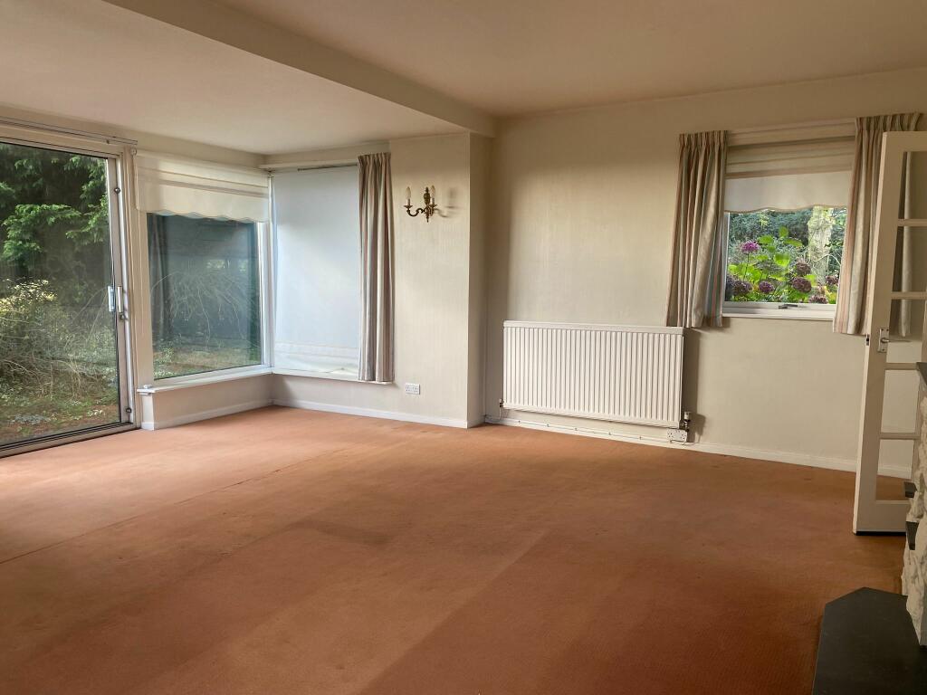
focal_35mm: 26
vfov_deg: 53.1
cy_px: 348
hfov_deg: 67.3
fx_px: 696
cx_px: 464
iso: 50
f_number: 1.8
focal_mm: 4.25
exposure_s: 1/122
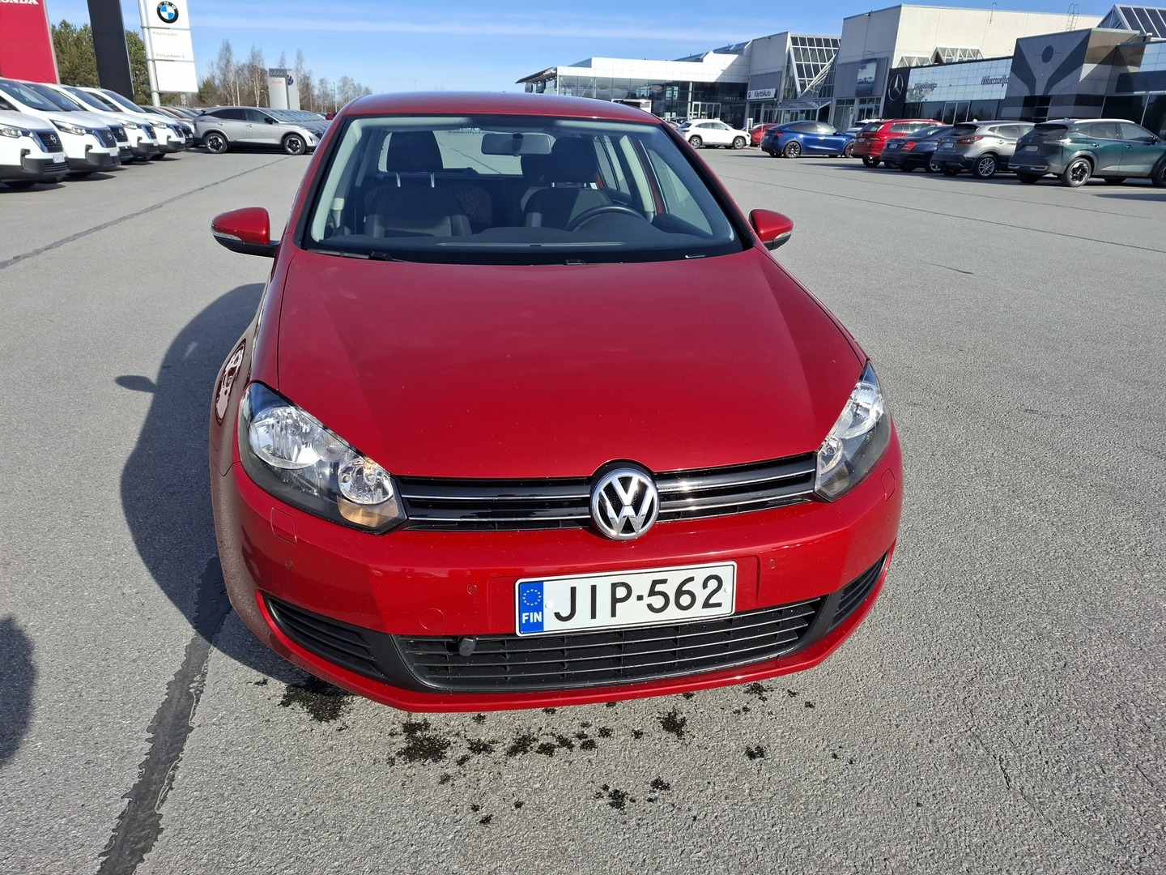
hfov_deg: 73.9
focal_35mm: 23
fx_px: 775
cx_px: 583
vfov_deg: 58.9
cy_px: 438
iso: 50
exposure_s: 1/1603
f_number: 1.8
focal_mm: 5.54
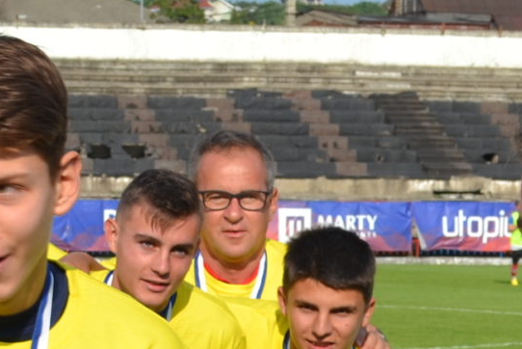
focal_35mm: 205
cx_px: 81
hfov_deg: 10.0
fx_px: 2979
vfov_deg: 6.4
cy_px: 768
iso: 100
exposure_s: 1/250
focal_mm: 29
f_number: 8
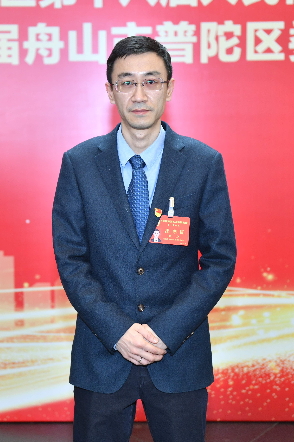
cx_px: 110
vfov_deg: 25.7
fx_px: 968
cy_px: 223
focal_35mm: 79
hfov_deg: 17.2
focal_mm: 52
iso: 1100
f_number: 2.8
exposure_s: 1/125
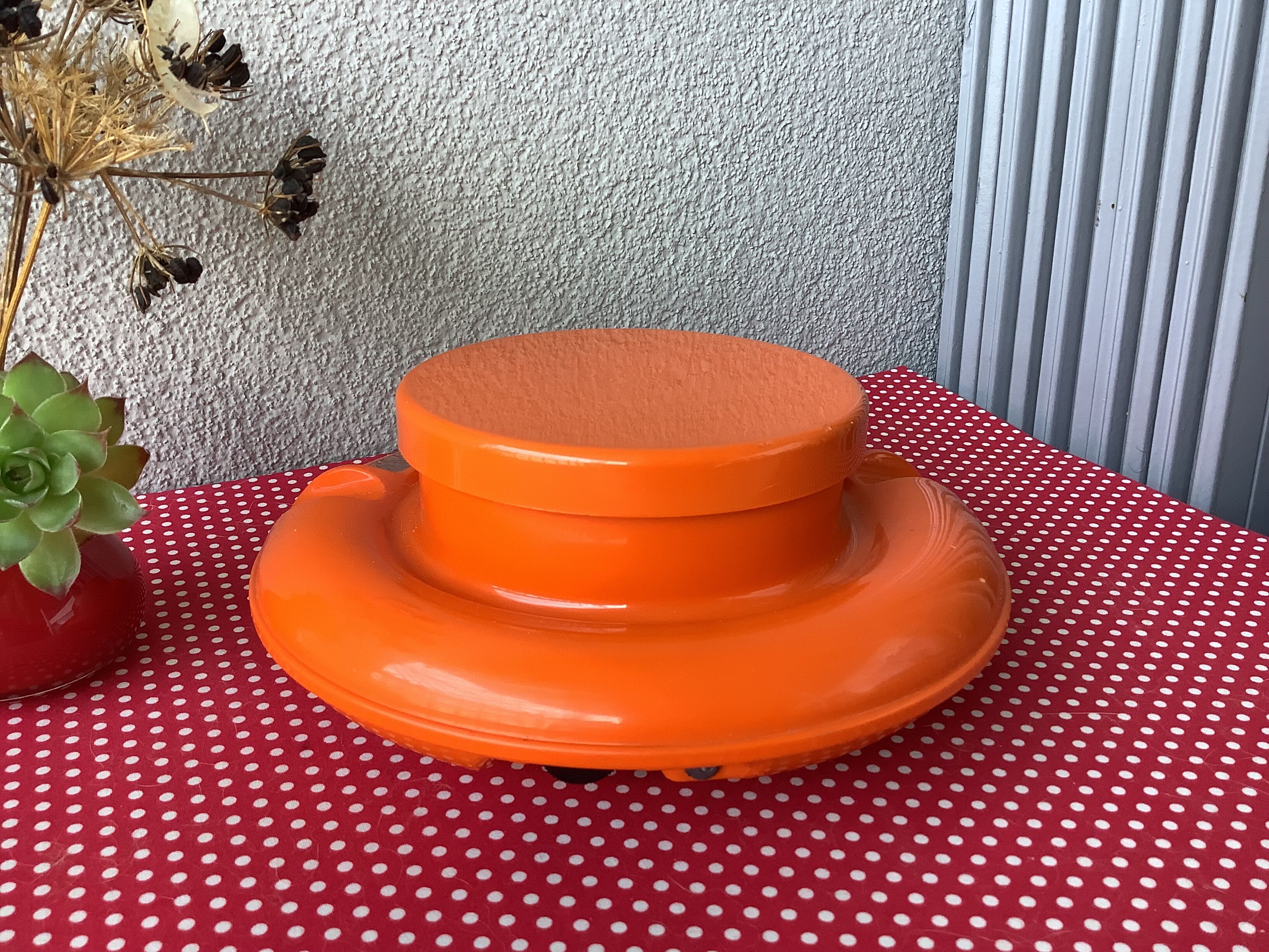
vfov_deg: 45.4
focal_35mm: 31
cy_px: 476
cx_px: 634
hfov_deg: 58.4
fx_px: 1136
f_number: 2.4
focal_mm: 3.3
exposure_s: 1/50
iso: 80
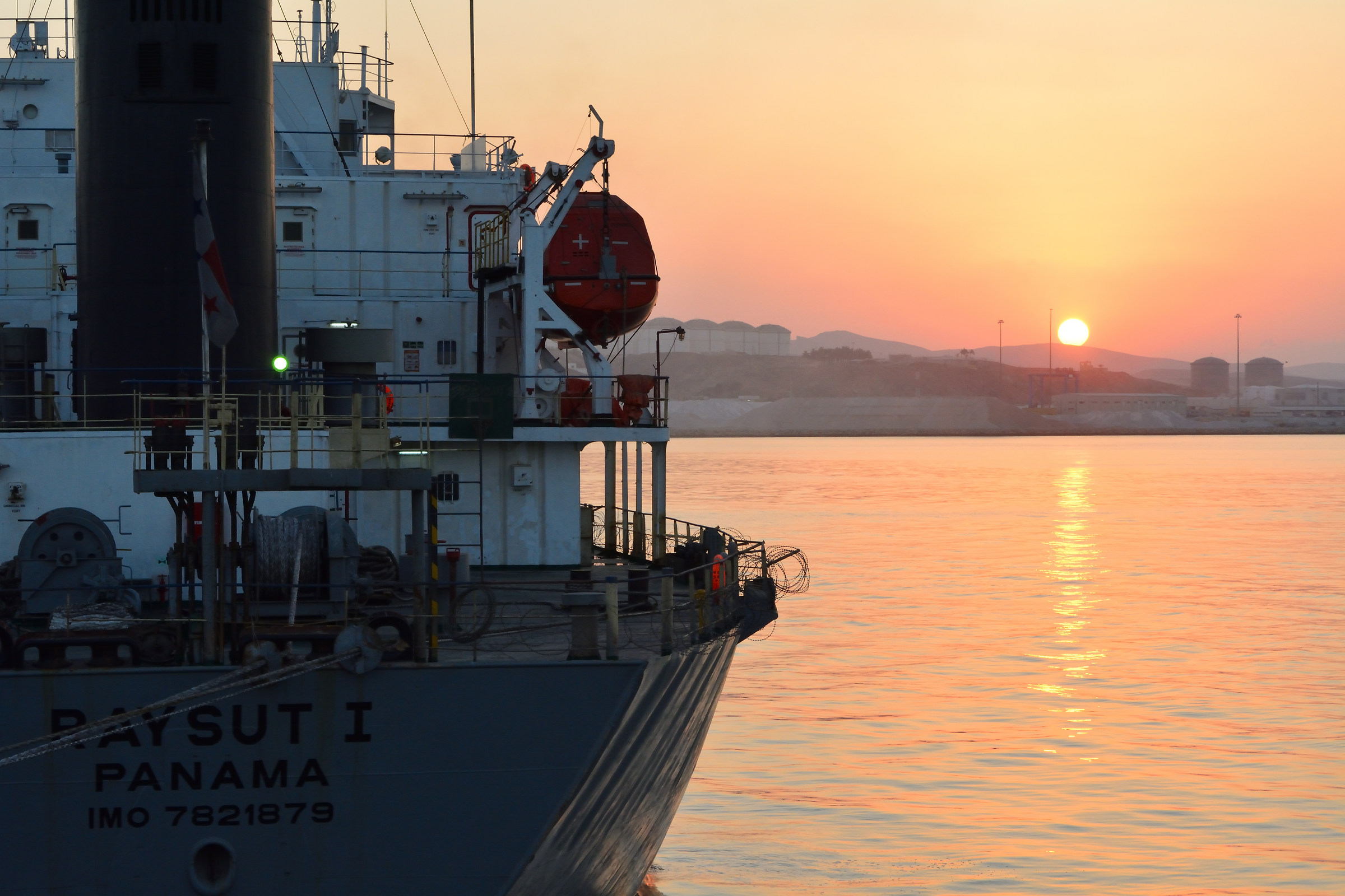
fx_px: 3082
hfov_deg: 24.6
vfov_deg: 16.6
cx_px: 672
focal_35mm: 82
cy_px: 448
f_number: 14
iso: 800
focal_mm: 55
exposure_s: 1/125
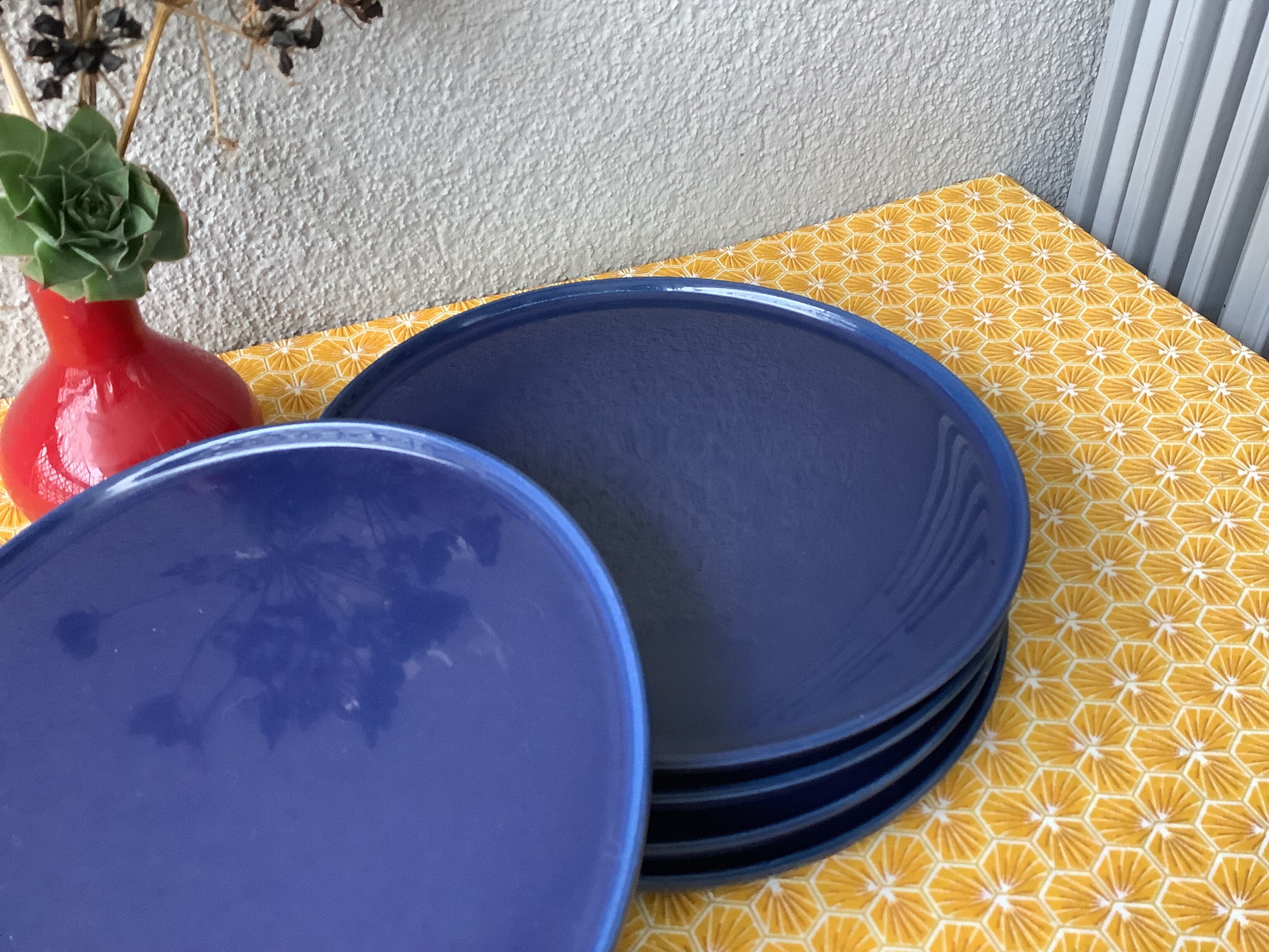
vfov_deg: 45.4
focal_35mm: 31
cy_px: 476
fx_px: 1136
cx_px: 634
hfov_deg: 58.4
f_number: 2.4
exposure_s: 1/60
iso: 250
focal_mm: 3.3
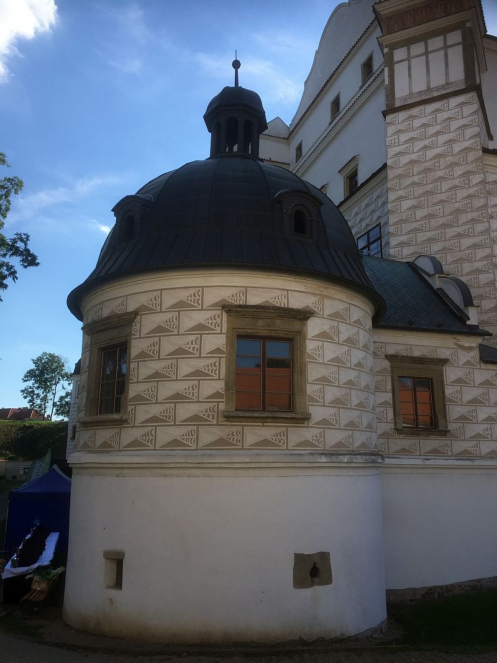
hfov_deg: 48.2
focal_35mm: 29
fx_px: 555
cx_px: 248
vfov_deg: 61.7
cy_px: 332
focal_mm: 4.15
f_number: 2.2
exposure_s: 1/1647
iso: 32
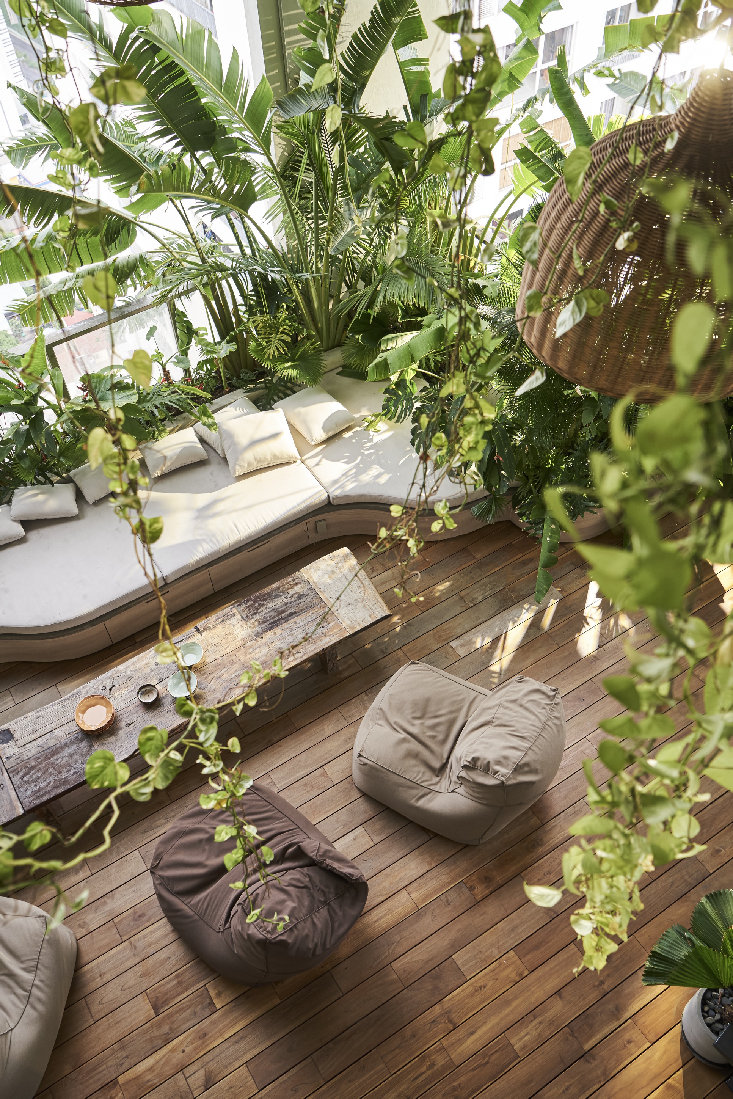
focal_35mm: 30
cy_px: 539
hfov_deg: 43.6
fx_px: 916
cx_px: 354
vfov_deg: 61.9
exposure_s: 1/50
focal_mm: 29
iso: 400
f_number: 4
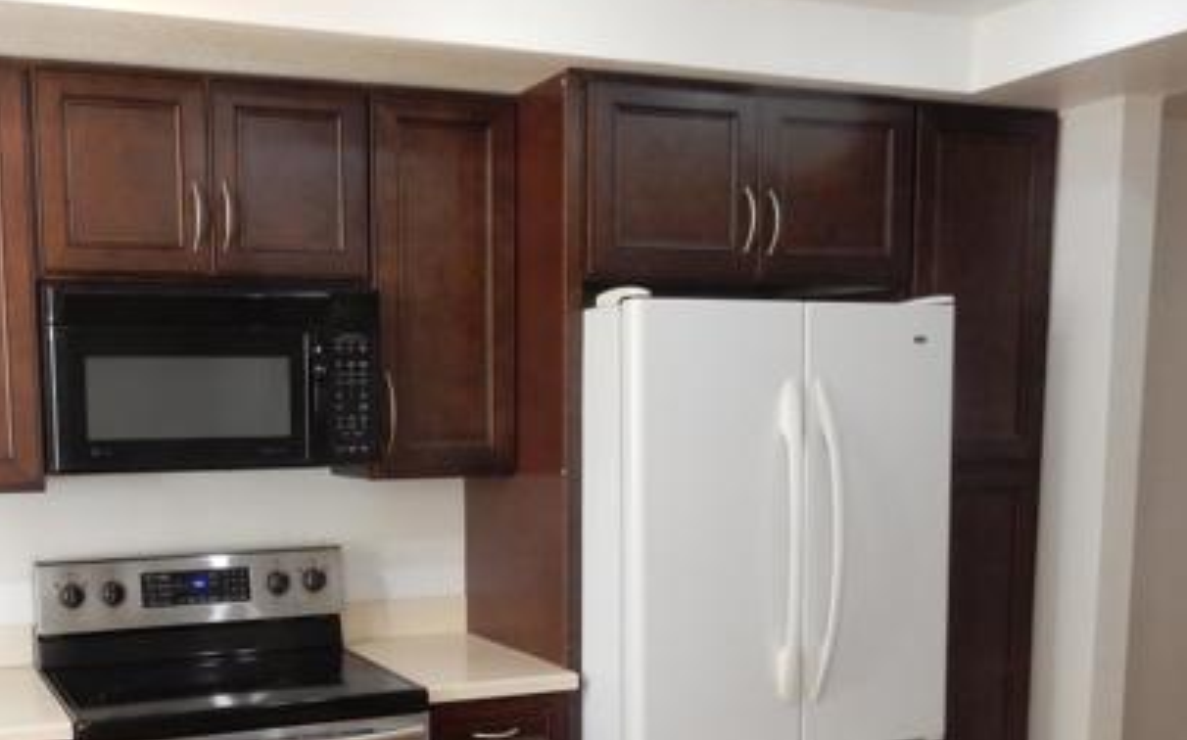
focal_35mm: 42
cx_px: 397
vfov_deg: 29.9
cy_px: 576
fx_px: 1358
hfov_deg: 46.5
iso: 400
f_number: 3.7
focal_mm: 4.5
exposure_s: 1/25
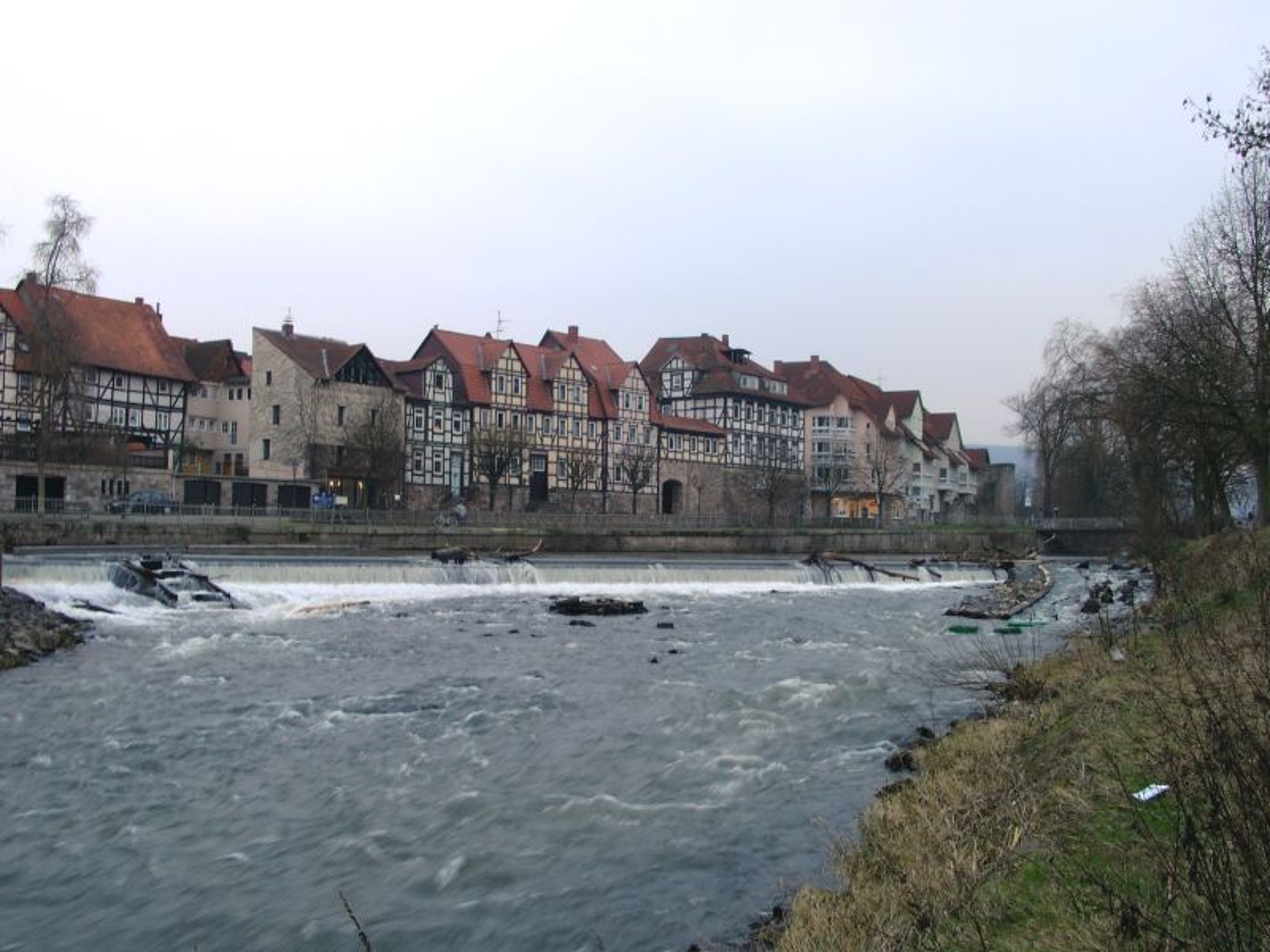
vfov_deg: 41.8
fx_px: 1247
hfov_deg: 54.0
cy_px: 476
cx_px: 635
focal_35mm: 34
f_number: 5.6
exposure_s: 1/13.8
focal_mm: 7.13
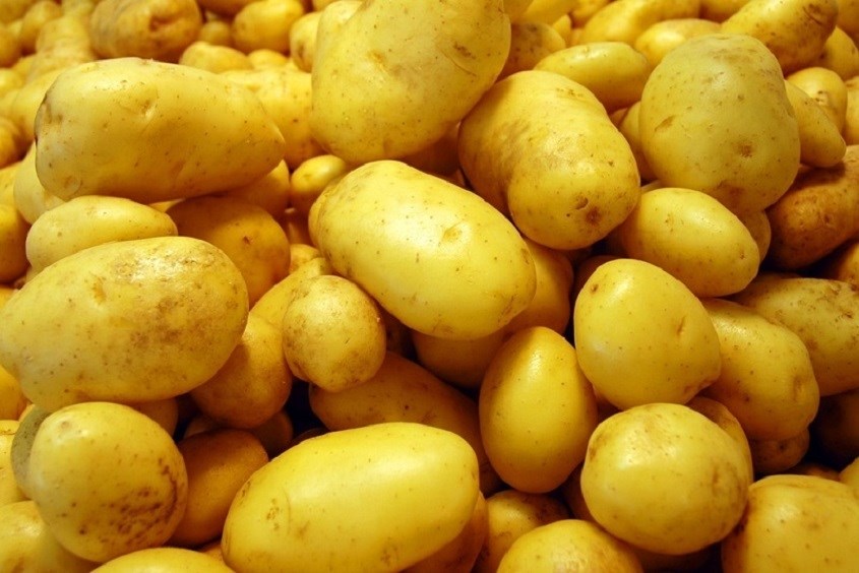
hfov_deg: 53.1
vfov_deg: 36.9
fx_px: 859
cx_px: 430
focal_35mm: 36
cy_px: 286
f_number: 4.5
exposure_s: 1/80
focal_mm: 24
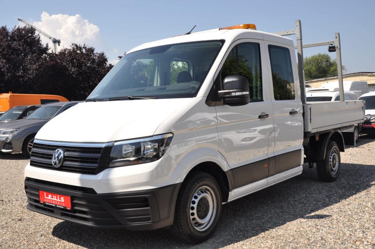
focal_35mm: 38
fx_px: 390
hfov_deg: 51.3
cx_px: 188
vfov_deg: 35.4
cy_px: 124
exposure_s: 1/400
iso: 500
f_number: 10
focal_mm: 25
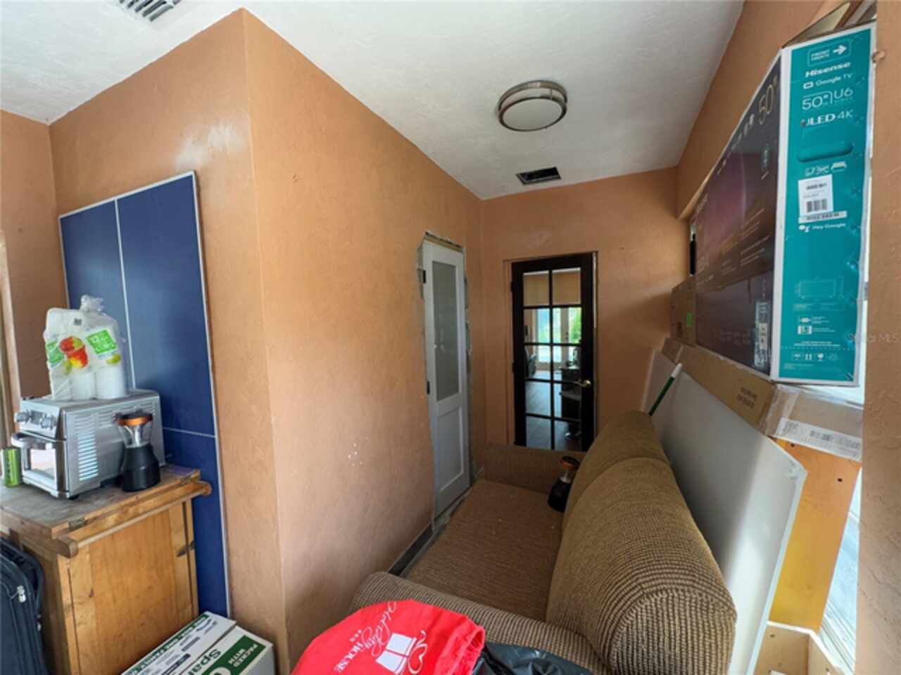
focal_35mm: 14
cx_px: 450
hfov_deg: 102.1
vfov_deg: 85.7
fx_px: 364
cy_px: 338
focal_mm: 2.22
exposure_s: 1/99
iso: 160
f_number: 2.2
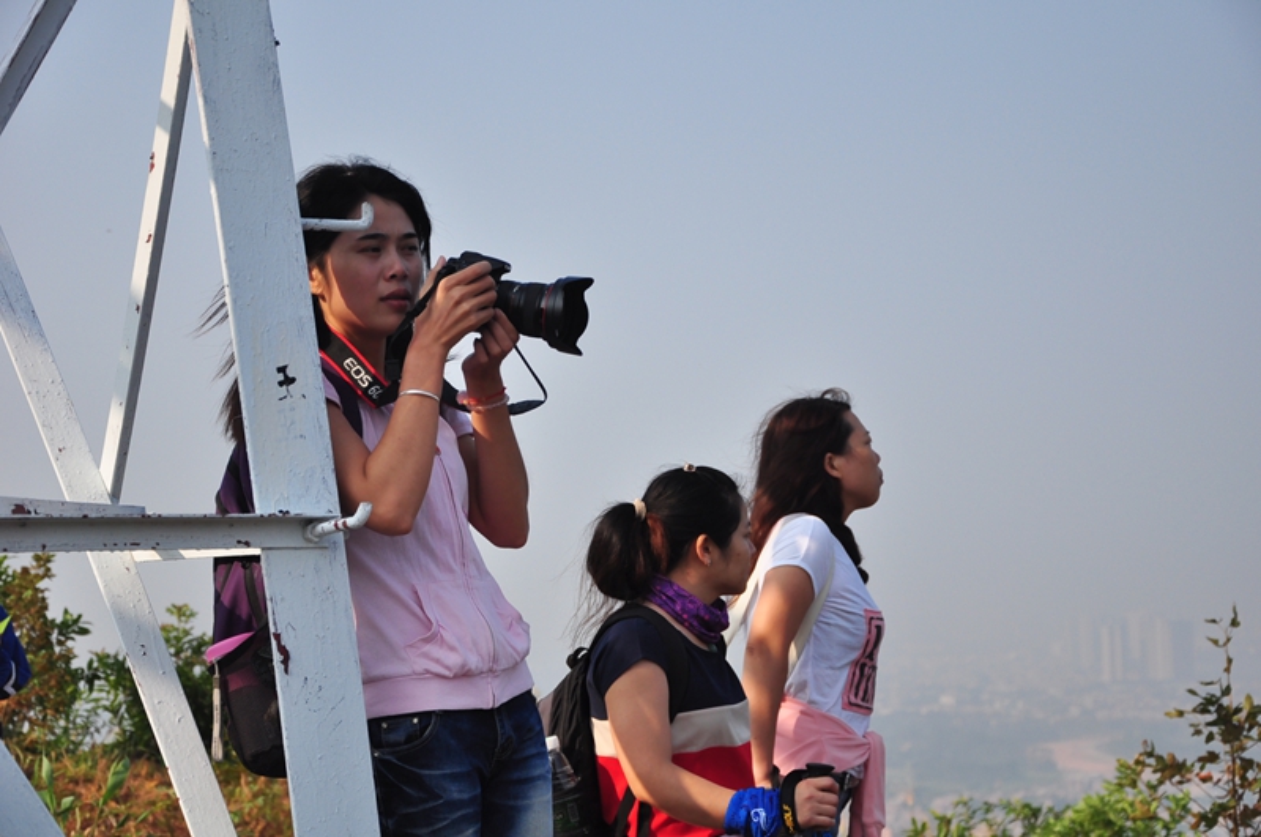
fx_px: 2728
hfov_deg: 26.0
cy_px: 418
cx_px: 630
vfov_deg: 17.4
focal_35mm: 78
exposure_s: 1/2000
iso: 320
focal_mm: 52
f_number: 5
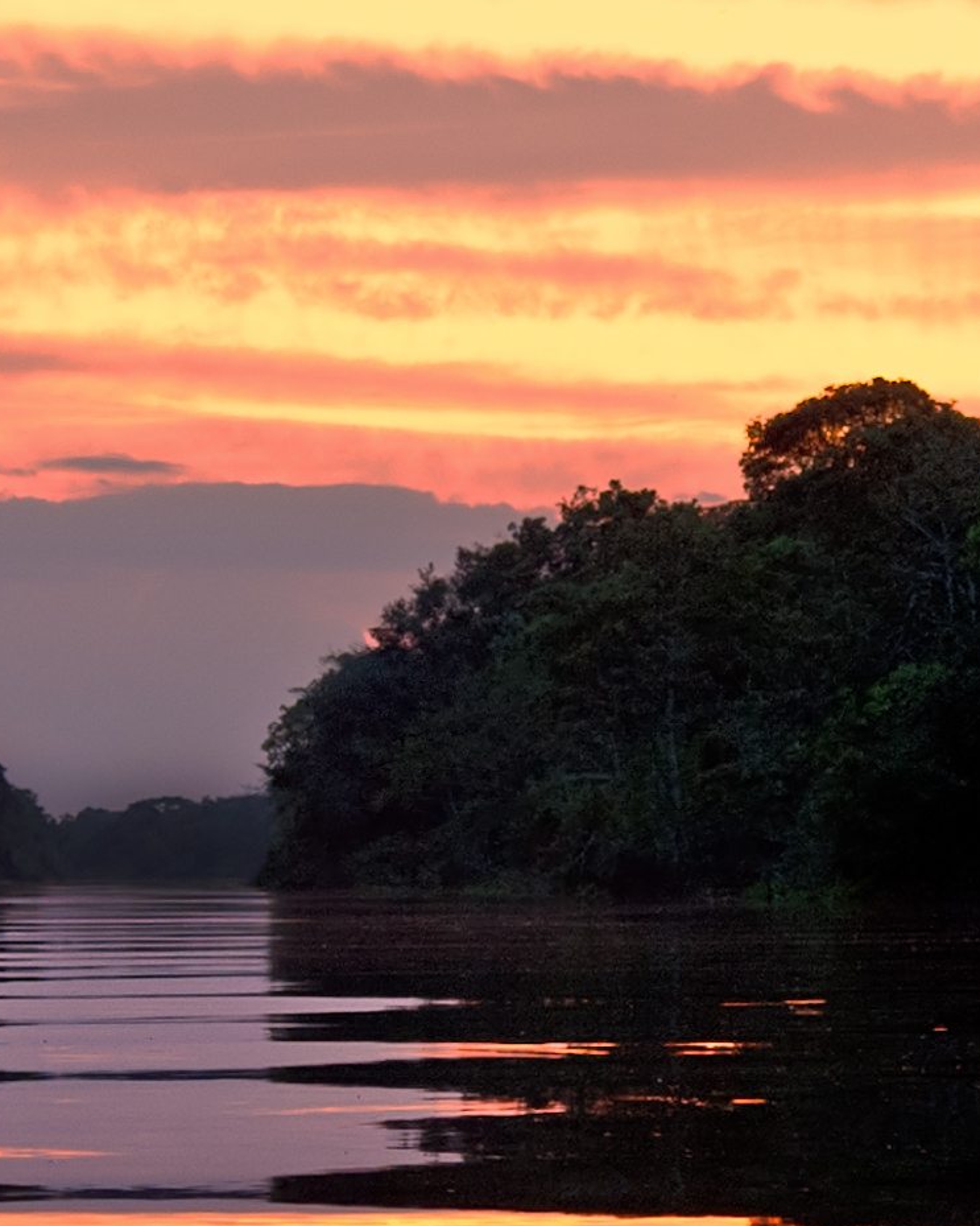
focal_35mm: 204
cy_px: 569
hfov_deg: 7.6
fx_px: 7397
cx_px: 270
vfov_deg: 9.5
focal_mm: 48
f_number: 4
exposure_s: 1/40
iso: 640
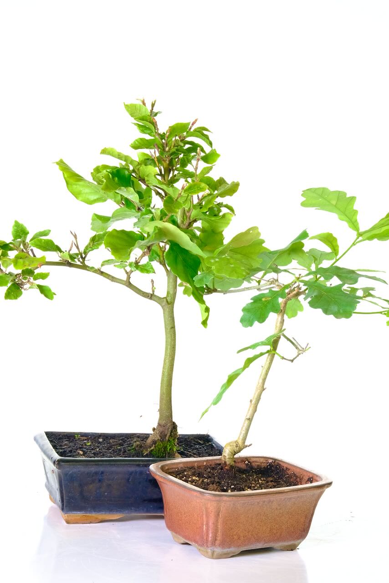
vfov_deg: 18.4
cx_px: 194
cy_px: 292
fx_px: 1798
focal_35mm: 111
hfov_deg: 12.3
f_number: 11
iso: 1600
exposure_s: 1/15
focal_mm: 74.1
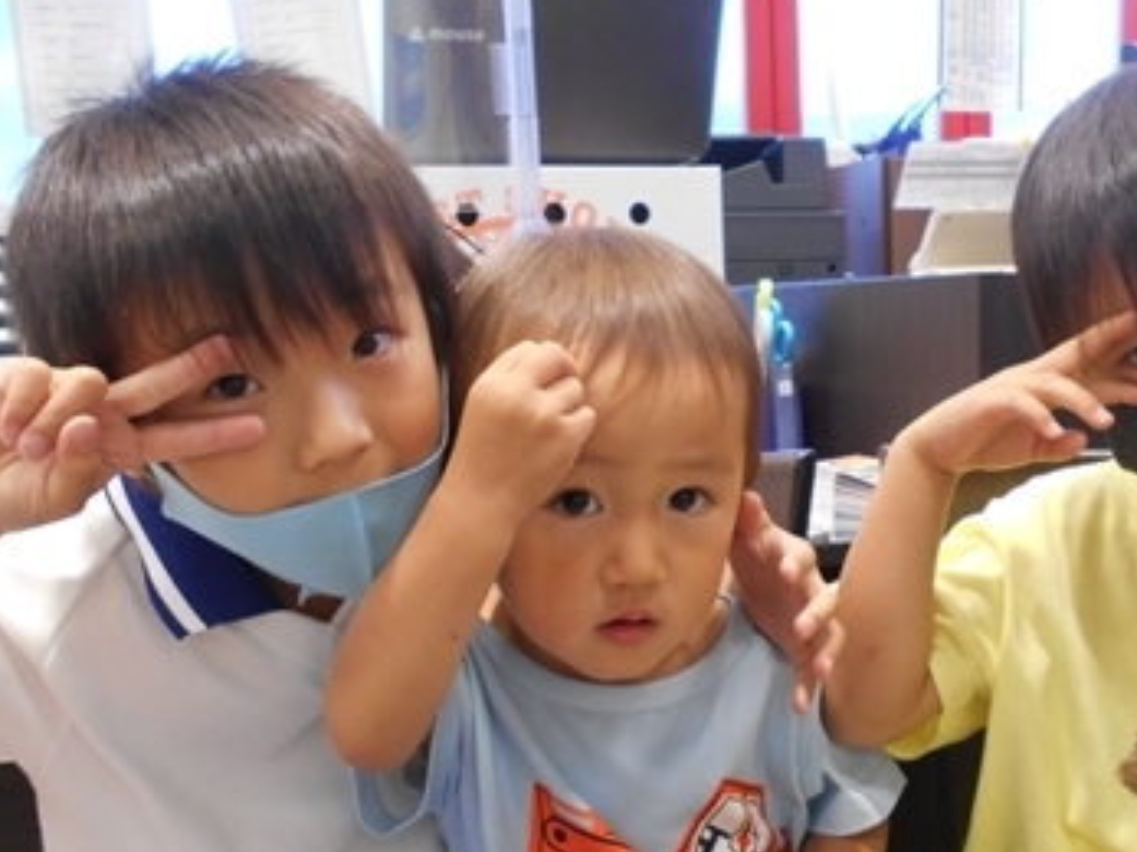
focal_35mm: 45
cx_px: 770
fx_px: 1478
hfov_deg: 41.5
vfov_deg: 31.6
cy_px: 639
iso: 280
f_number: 3.2
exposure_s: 1/30
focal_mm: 4.6
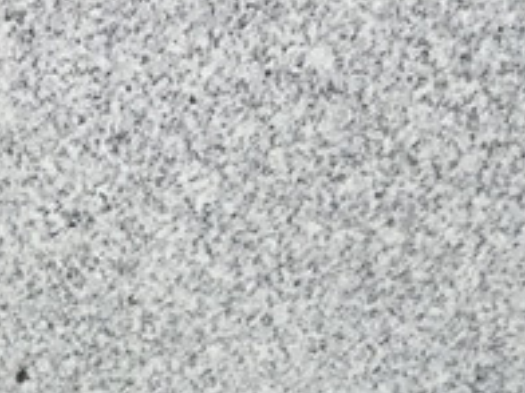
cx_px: 35
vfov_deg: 9.6
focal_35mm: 142
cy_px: 833
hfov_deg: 13.7
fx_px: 2154
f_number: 2.4
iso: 25
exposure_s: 1/121
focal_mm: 3.3
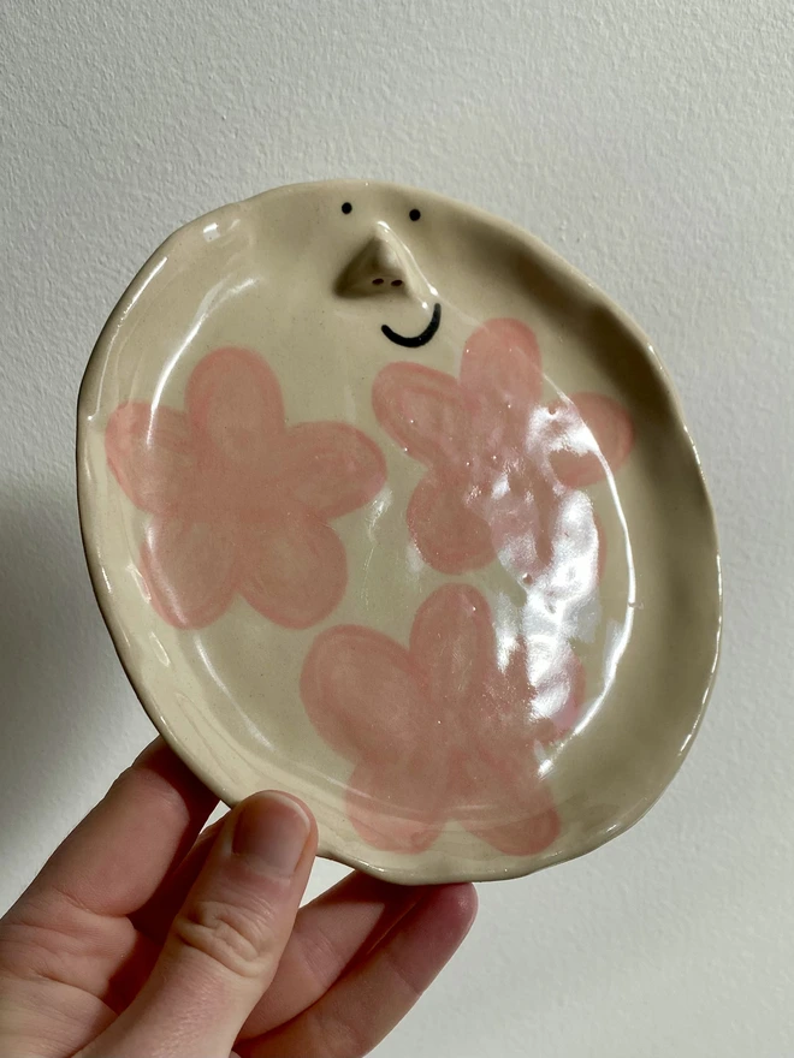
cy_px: 529
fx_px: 795
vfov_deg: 67.3
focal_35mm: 26
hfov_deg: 53.1
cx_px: 397
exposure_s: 1/1300
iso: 32
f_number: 1.8
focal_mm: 4.25
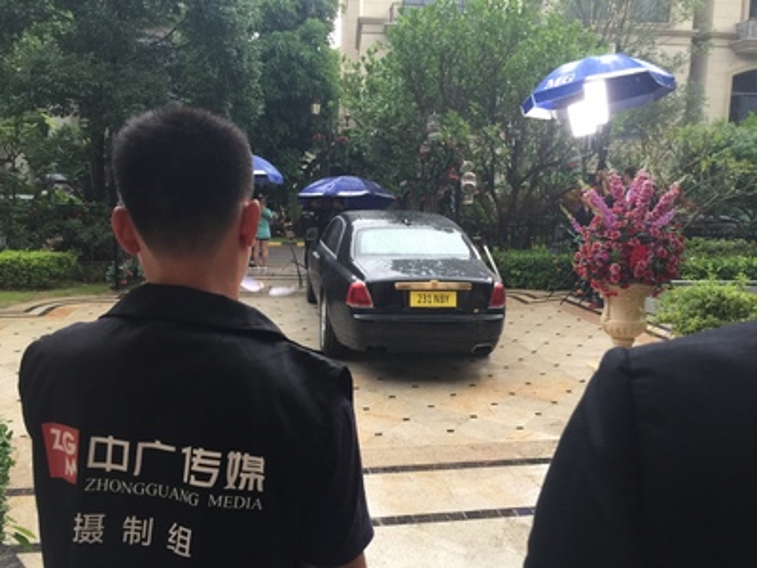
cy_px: 284
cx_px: 378
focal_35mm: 29
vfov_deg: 48.2
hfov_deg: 61.7
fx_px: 634
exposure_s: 1/33
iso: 64
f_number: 2.2
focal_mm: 4.15
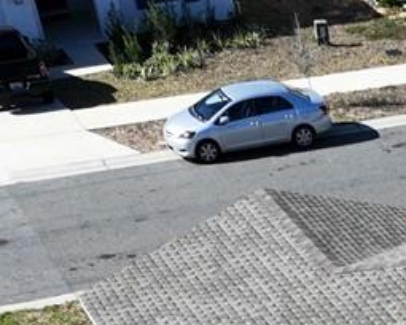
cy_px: 929
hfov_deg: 11.8
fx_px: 1766
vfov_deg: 8.9
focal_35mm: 147
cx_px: 802
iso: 100
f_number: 3.5
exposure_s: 1/320
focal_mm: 12.29
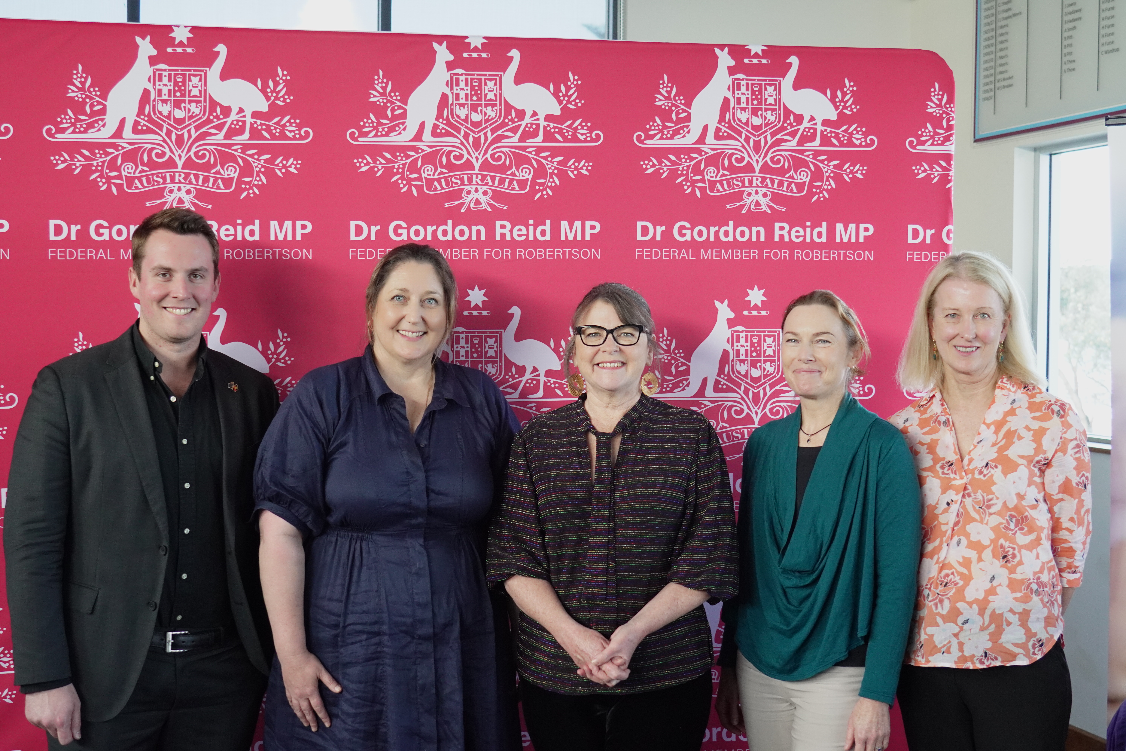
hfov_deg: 43.6
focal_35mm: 45
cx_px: 563
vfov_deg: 29.9
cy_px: 376
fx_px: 1407
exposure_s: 1/200
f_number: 4
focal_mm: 30
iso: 1250
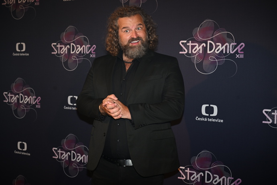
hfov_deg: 36.2
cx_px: 138
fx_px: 423
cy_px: 92
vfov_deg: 24.6
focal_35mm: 55
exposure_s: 1/200
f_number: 5.6
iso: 1250
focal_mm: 55
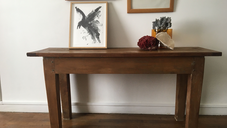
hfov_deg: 61.0
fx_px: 193
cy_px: 69
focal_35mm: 32
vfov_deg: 36.7
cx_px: 114
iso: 50
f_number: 2.2
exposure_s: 1/33
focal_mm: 4.15
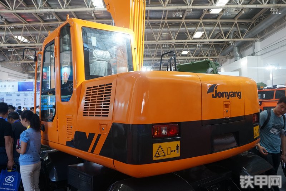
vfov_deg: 41.7
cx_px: 143
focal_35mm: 32
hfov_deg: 59.5
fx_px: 250
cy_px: 96
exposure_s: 1/50
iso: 500
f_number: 4.5
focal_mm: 21
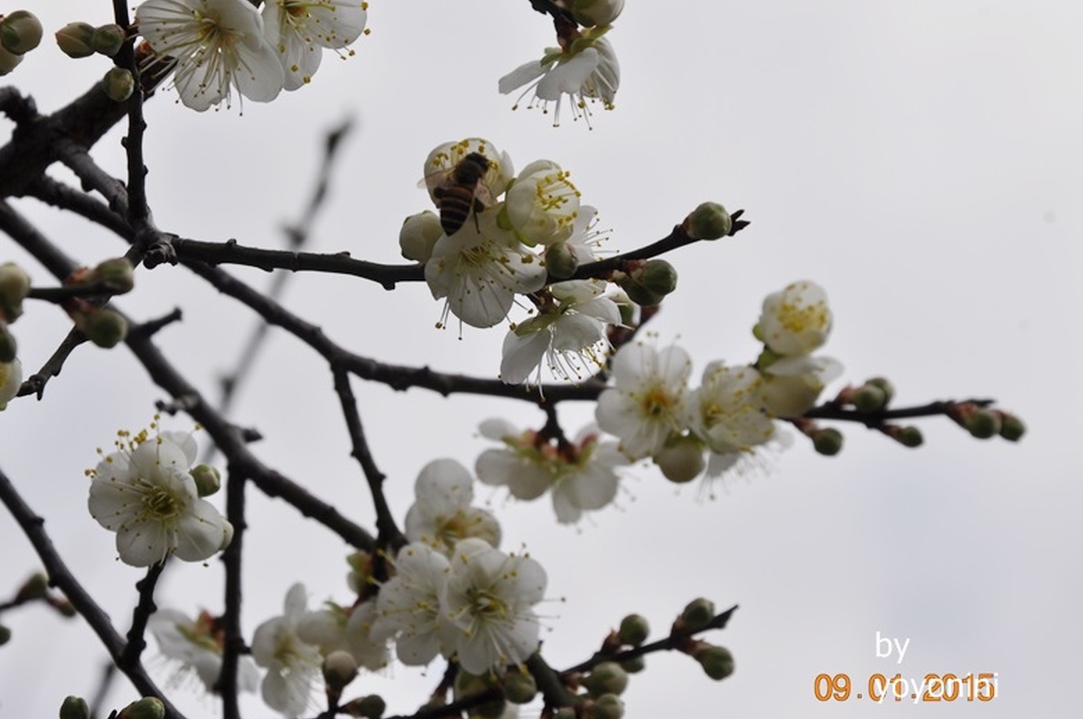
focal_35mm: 171
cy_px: 357
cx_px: 519
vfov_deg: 8.0
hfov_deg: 12.1
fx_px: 5123
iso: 200
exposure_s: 1/640
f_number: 13
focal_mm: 105
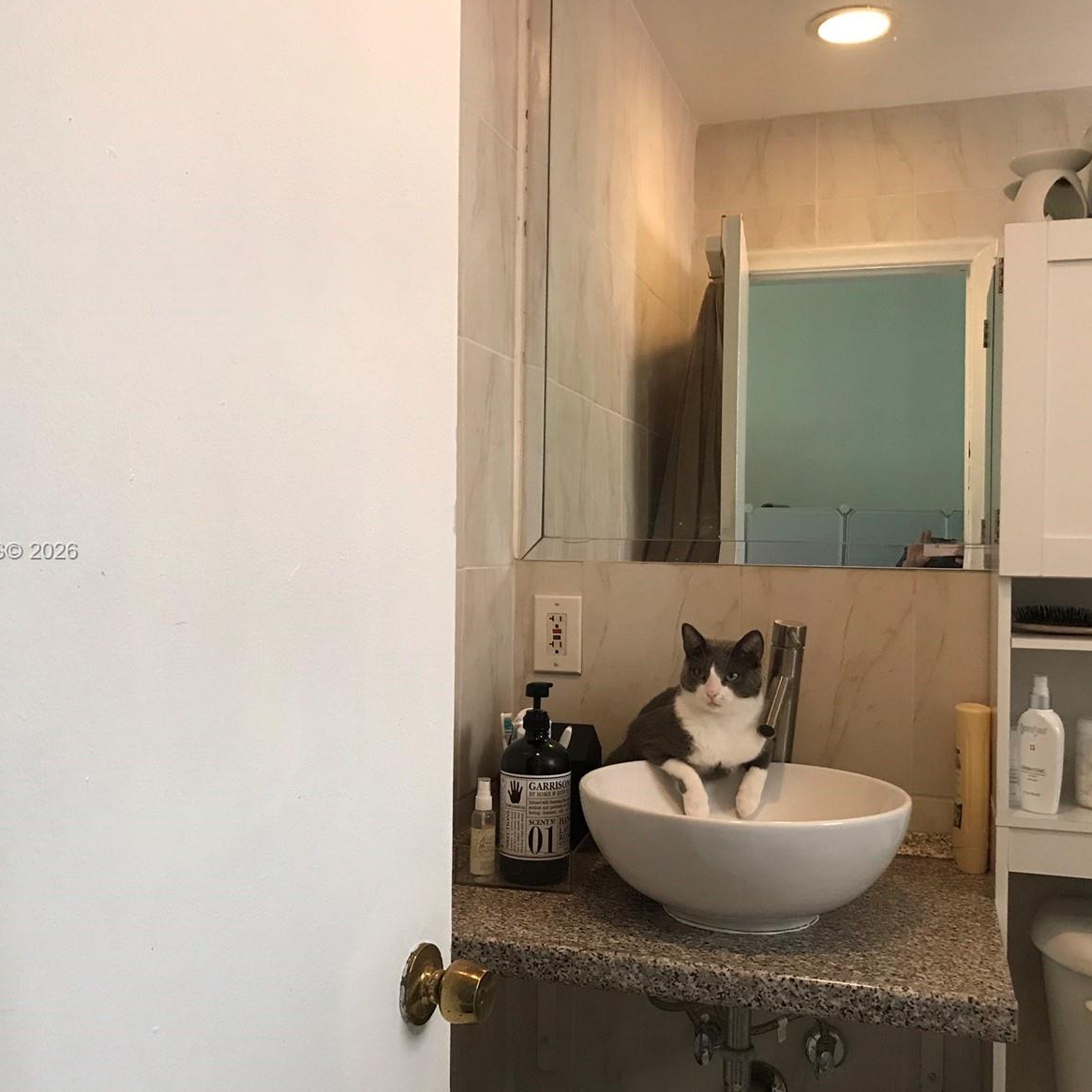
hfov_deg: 48.4
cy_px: 552
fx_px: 1213
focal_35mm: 34
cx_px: 535
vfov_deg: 48.4
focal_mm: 3.99
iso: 64
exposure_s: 1/15
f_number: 1.8
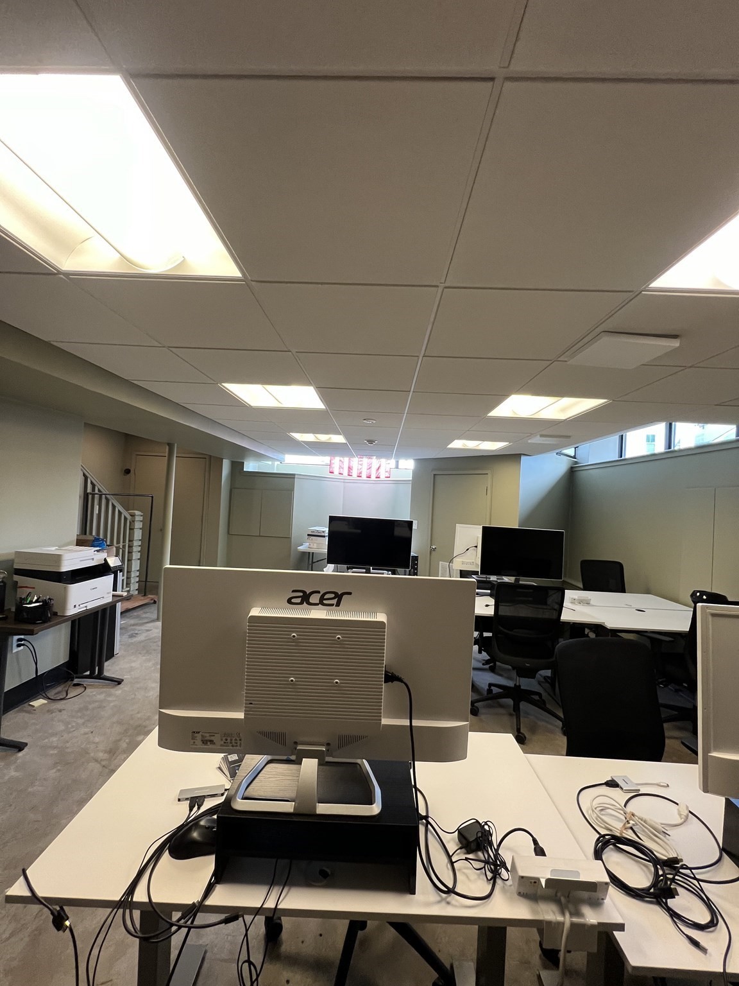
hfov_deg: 89.9
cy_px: 493
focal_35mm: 13
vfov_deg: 106.2
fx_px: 370
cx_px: 370
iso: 160
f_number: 1.8
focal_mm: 1.57
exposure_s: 1/120
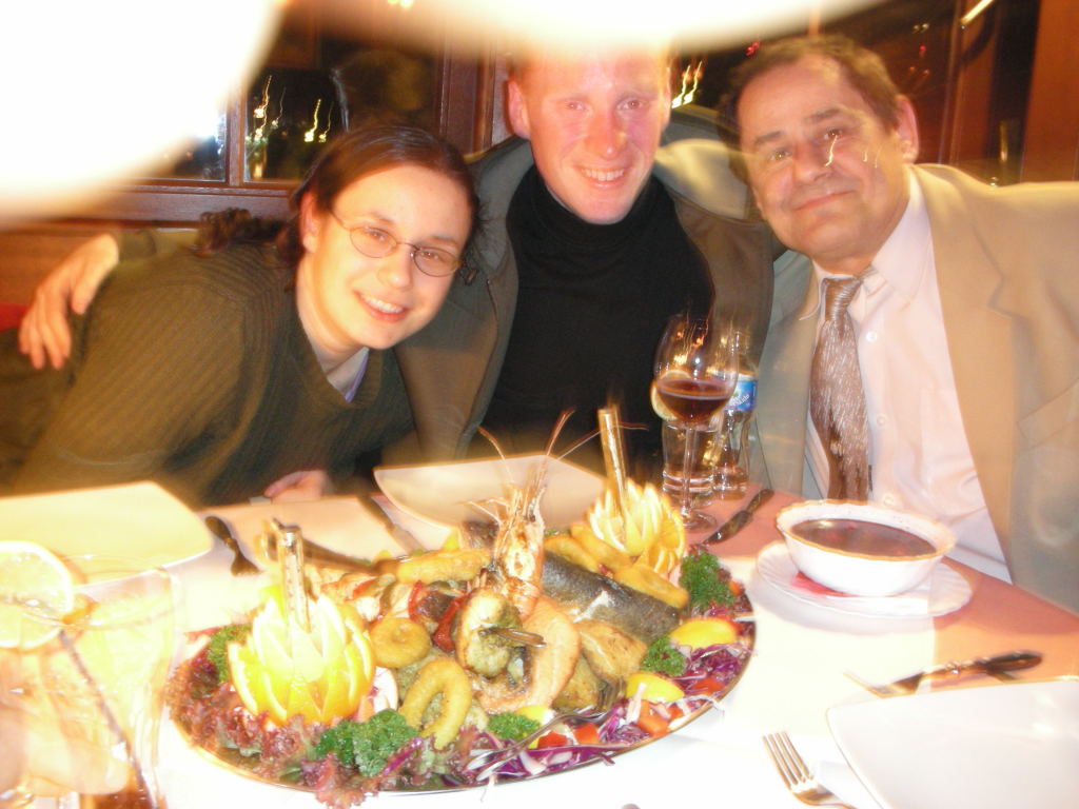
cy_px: 404
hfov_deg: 52.6
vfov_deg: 40.7
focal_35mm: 35
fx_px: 1091
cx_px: 540
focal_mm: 5.8
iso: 200
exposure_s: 2
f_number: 3
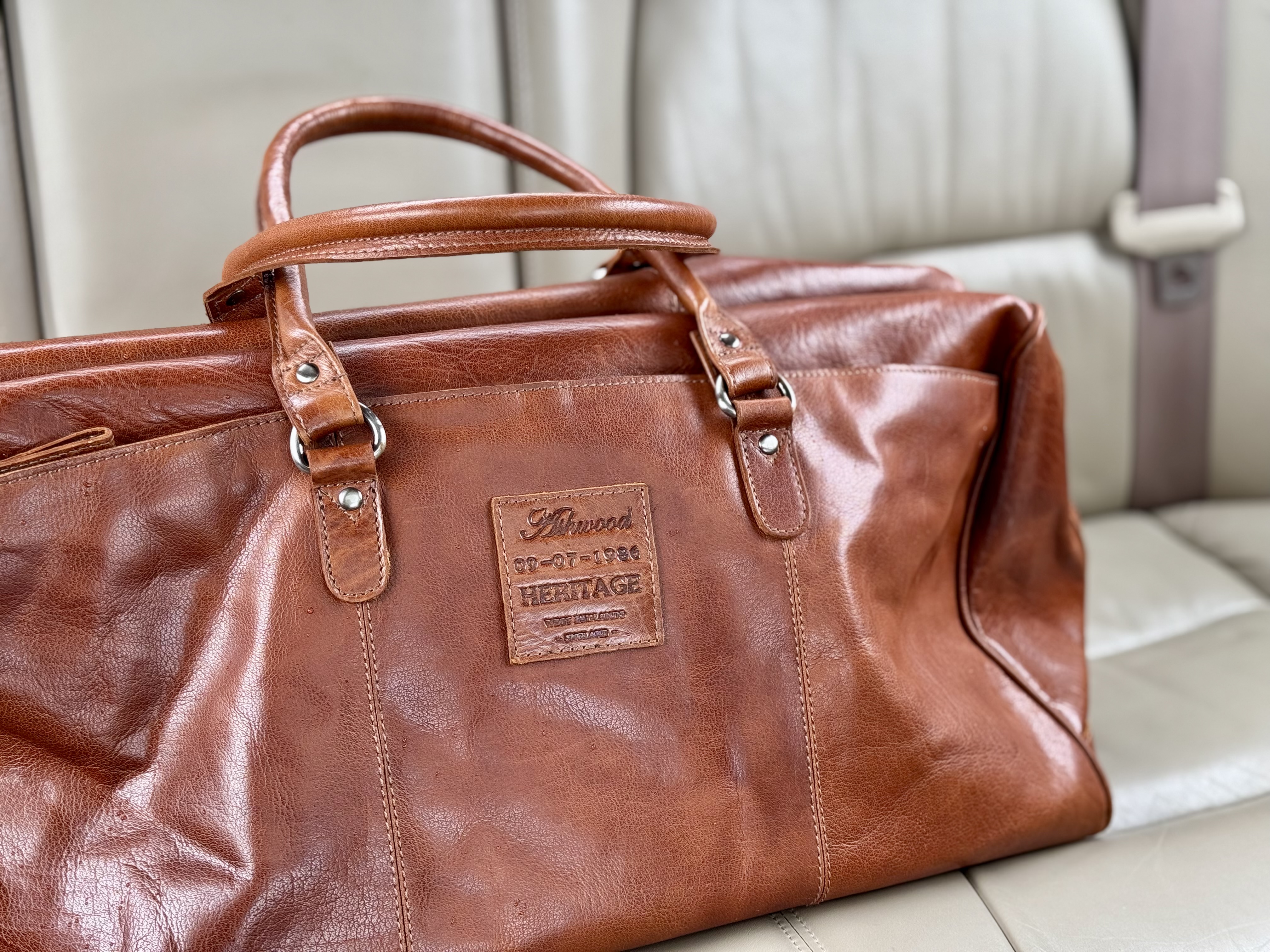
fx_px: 1761
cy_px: 476
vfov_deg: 30.3
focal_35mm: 48
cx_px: 635
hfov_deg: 39.7
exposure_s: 1/114
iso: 100
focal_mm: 6.76
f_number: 1.78
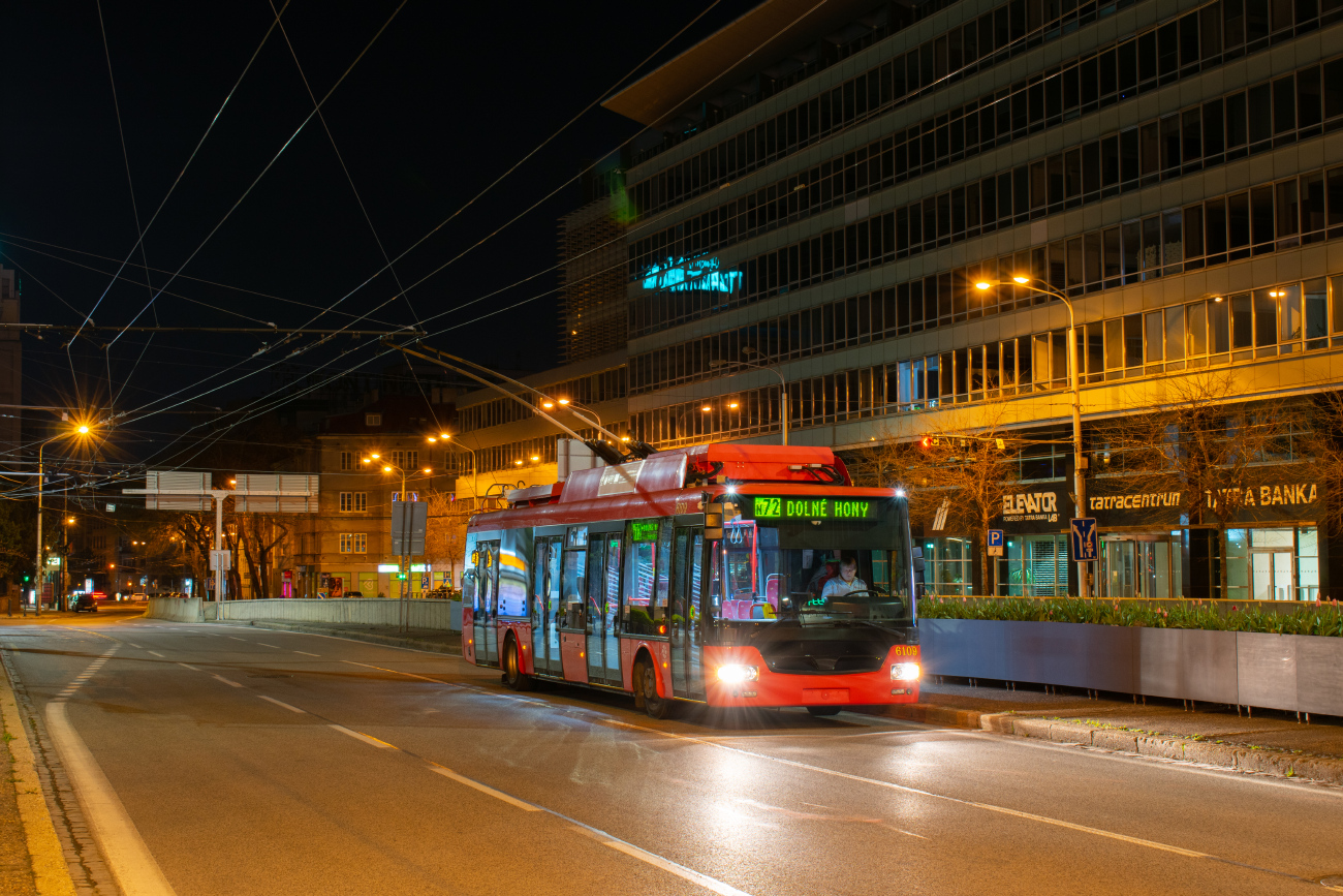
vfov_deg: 25.8
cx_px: 672
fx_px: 1959
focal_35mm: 52
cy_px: 448
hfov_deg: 37.8
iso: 100
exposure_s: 3
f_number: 9
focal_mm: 35
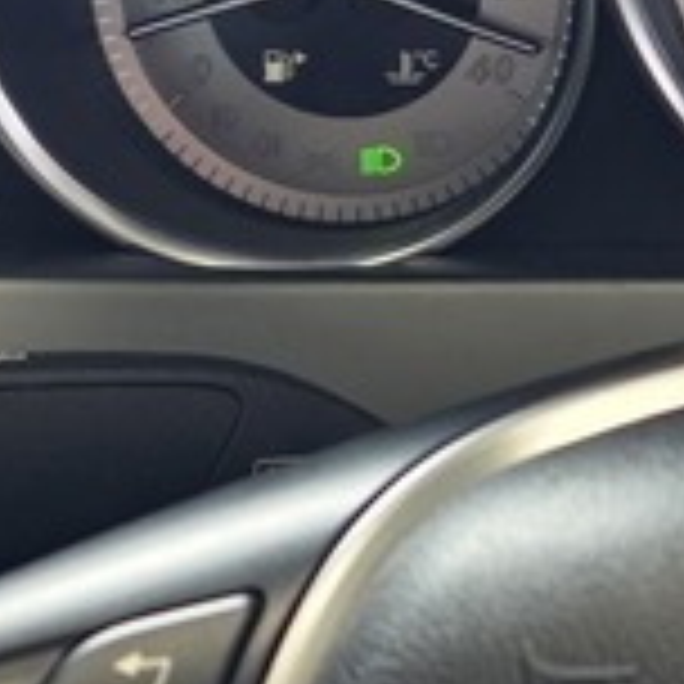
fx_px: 3063
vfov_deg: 12.7
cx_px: 986
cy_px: 194
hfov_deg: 12.2
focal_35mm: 137
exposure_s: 1/60
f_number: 1.7
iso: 32
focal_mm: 6.25
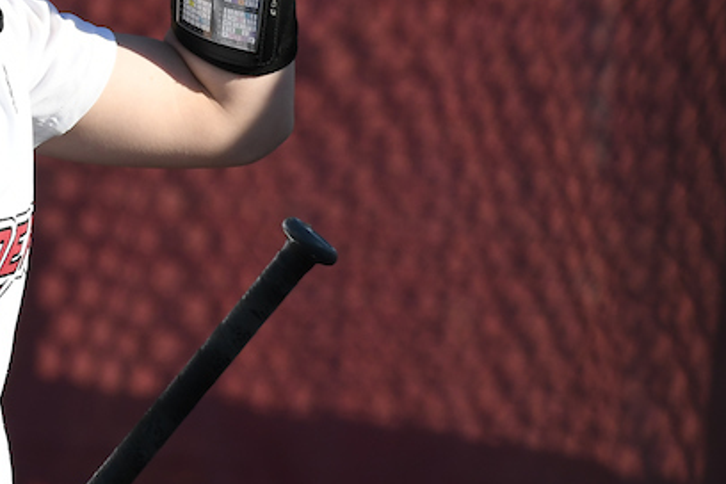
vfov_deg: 1.2
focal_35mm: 1146
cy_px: 44
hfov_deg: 1.8
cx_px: -126
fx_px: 23109
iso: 400
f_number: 7.1
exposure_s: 1/1000
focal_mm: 260
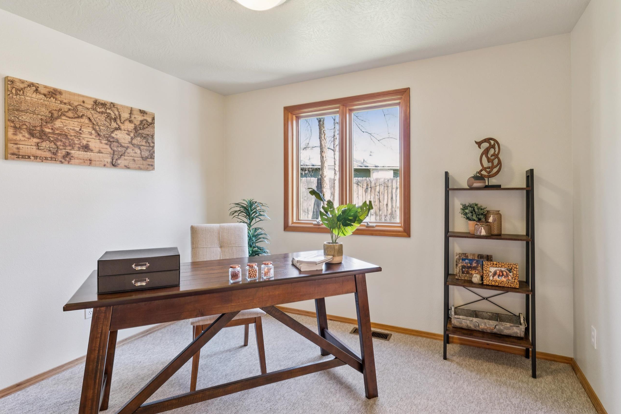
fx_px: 323
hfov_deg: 87.8
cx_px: 309
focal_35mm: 19
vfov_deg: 65.3
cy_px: 200
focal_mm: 15.6
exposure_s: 1/4
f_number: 13
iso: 400
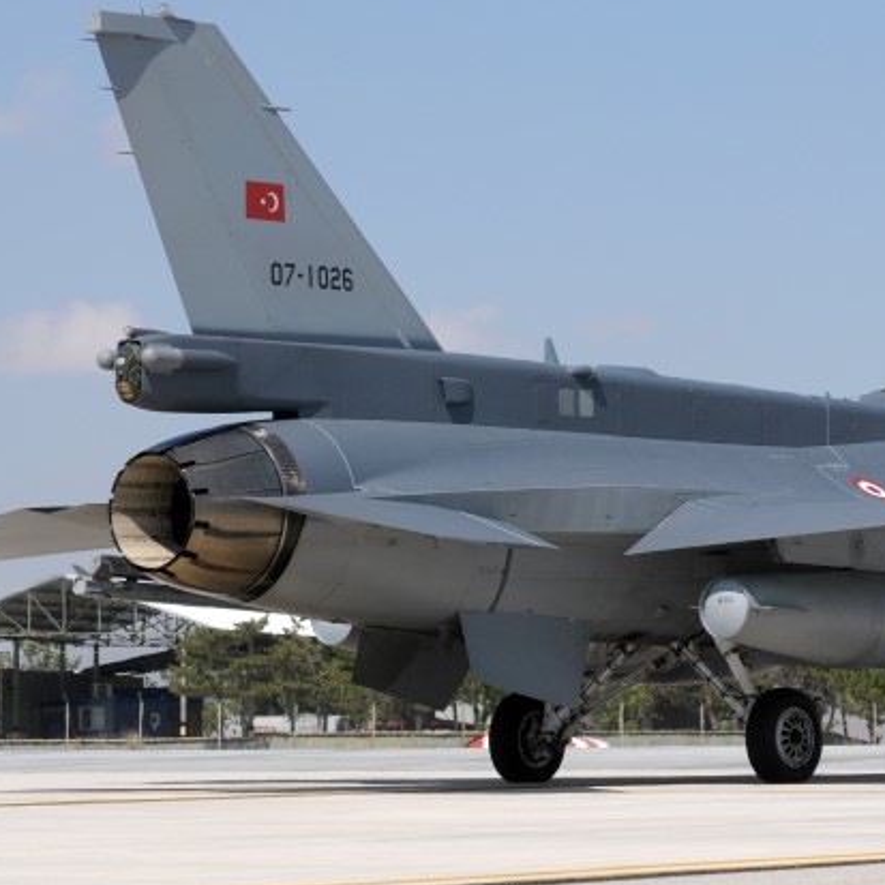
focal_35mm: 222
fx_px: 6421
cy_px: 500
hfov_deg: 7.9
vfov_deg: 7.9
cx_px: 675
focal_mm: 90
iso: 200
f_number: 11
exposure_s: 1/500
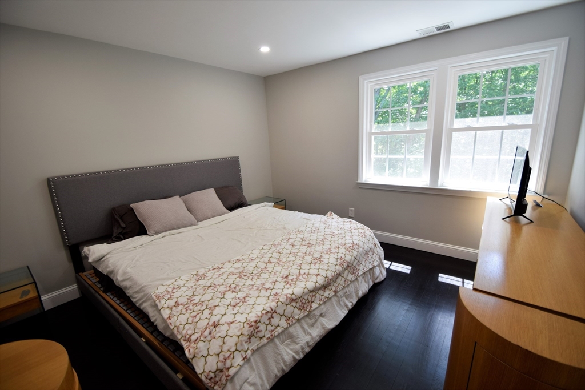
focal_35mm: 15
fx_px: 244
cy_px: 195
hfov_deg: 100.4
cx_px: 292
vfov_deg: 77.3
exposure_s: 1/80
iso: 400
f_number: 4.5
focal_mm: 10
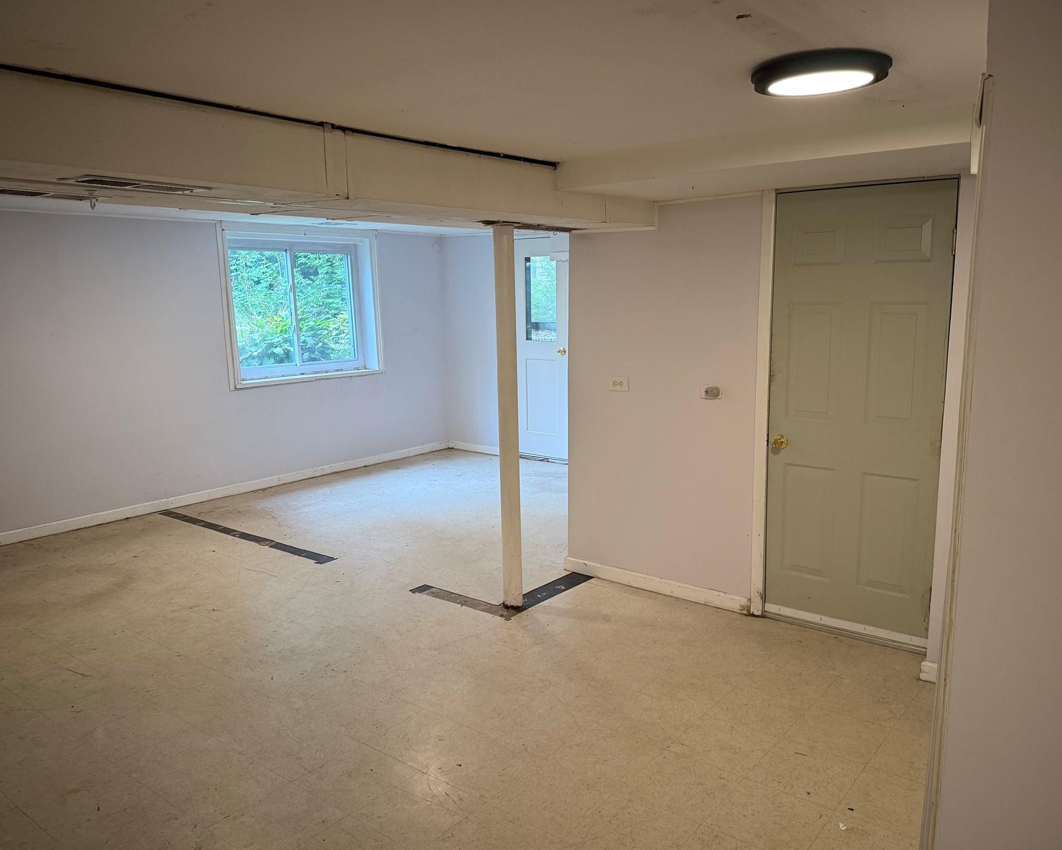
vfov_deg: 54.9
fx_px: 817
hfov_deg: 66.0
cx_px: 555
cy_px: 430
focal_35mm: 26
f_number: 1.78
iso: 160
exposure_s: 1/120
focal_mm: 6.76
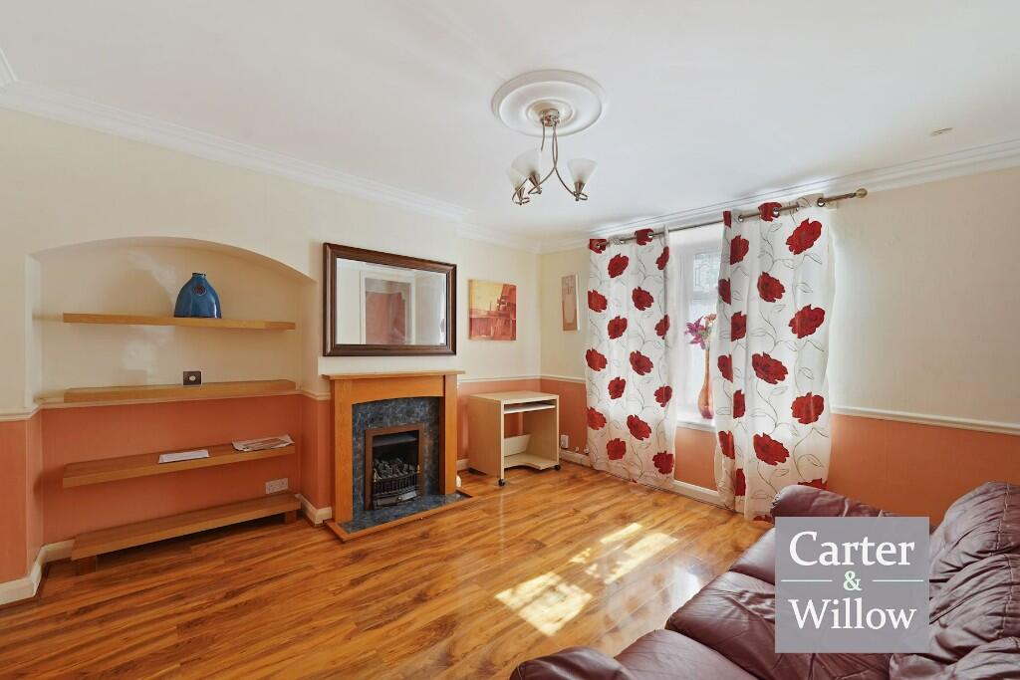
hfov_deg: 104.2
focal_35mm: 14
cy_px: 340
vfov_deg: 81.2
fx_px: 397
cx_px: 510
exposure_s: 1/25
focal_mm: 14
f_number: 8
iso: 640
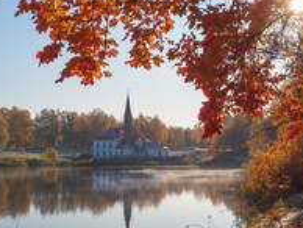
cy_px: 148
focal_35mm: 54
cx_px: 225
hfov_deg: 34.8
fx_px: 473
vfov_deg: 27.0
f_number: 8
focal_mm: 15
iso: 64
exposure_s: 1/250
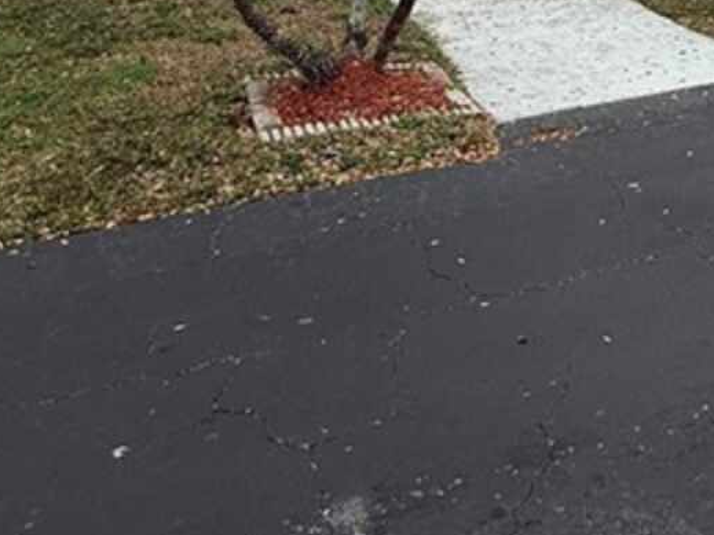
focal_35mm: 46
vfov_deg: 27.0
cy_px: -142
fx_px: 949
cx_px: 597
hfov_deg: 39.2
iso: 50
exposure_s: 1/1167
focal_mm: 2.22
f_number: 2.2
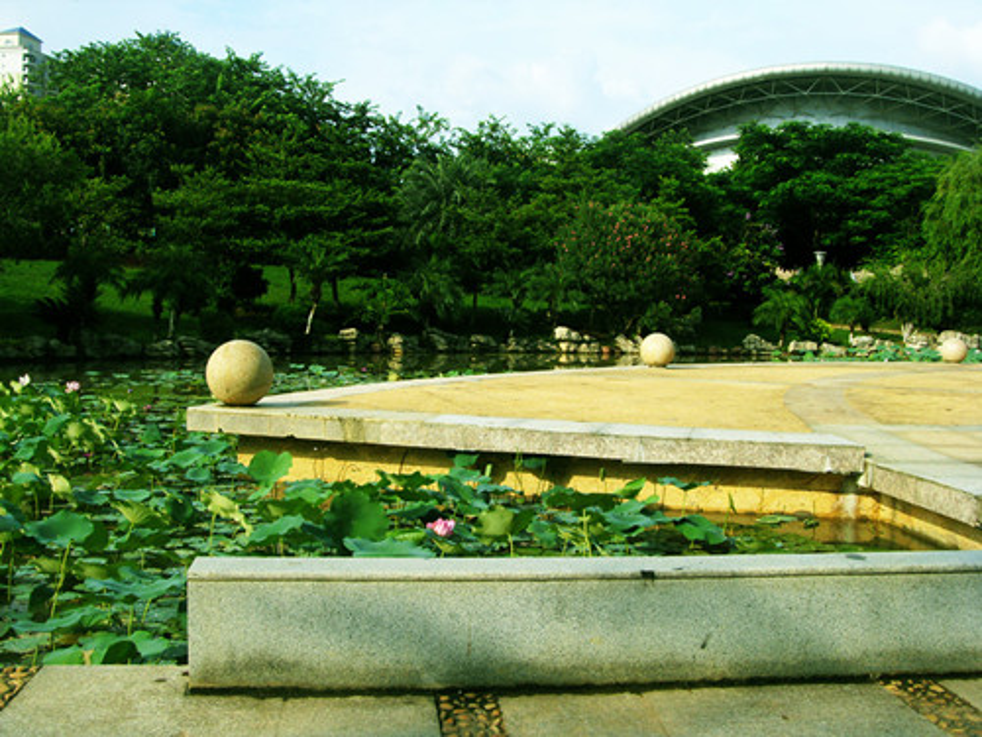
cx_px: 491
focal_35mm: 39
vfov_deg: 36.8
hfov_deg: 47.9
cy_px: 368
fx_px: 1106
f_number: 6.2
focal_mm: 6.6
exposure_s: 1/250
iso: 80
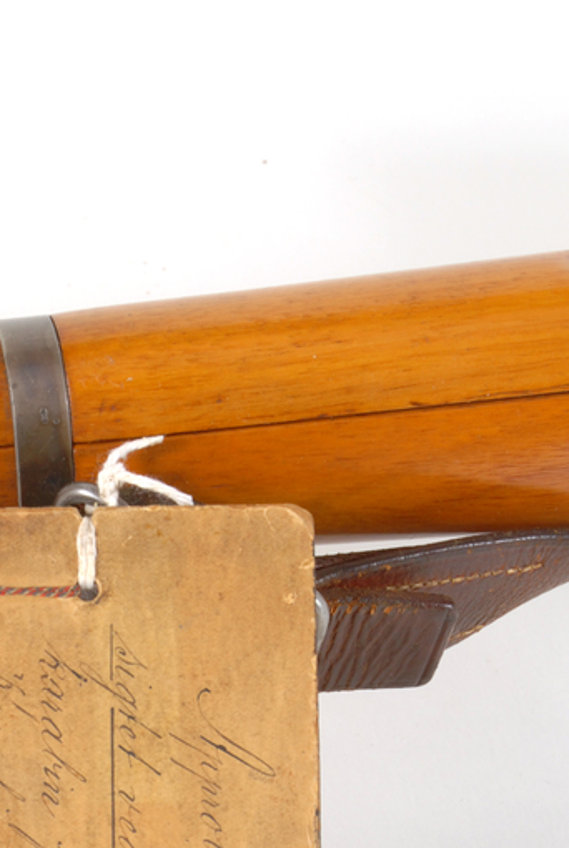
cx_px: 42
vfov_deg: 15.0
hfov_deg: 10.2
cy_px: 886
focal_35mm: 134
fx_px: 3164
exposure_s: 1/60
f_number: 10
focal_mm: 38
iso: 100
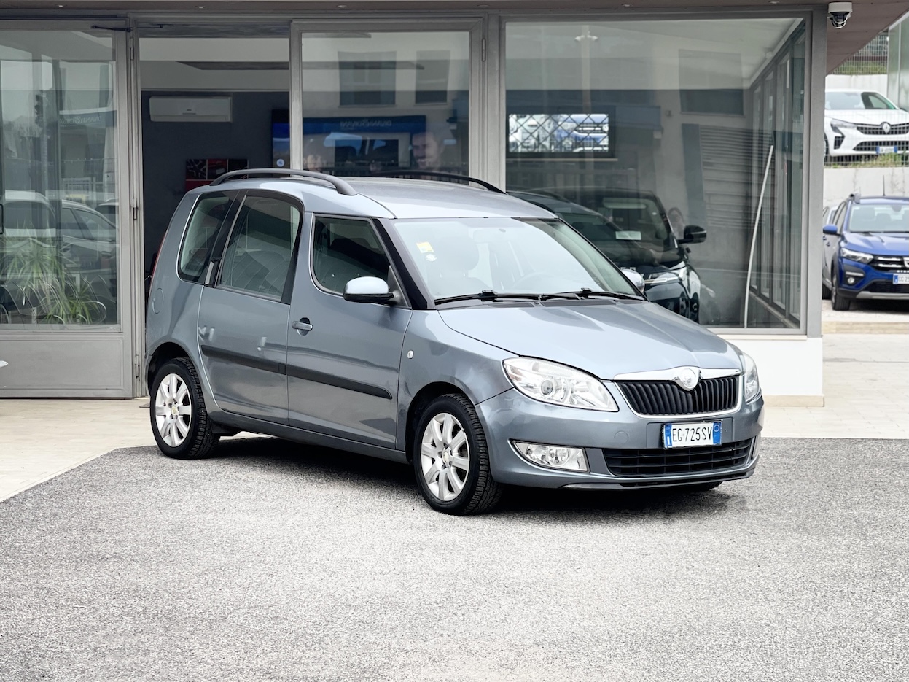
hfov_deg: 30.3
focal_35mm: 64
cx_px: 454
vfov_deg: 22.9
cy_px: 341
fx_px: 1680
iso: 32
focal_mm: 7.5
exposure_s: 1/374
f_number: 2.2
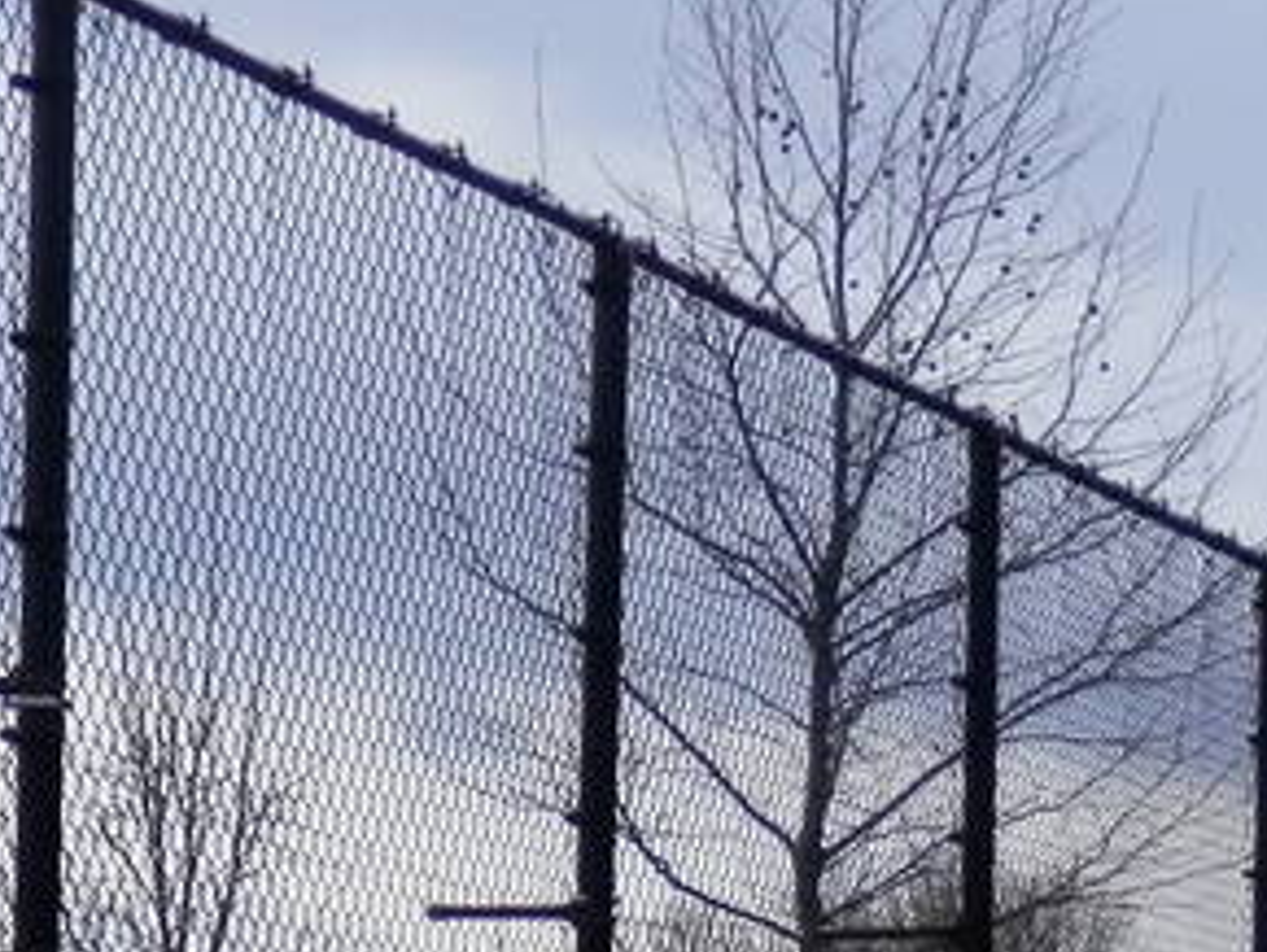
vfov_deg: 7.1
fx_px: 7473
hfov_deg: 9.6
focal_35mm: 204
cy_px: 1620
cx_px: -31
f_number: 3.6
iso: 80
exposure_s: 1/640
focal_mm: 6.6
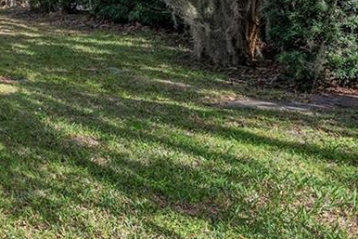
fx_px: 577
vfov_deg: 22.2
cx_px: -300
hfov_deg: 21.3
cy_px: -15
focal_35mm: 58
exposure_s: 1/640
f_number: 7.1
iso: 400
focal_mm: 14
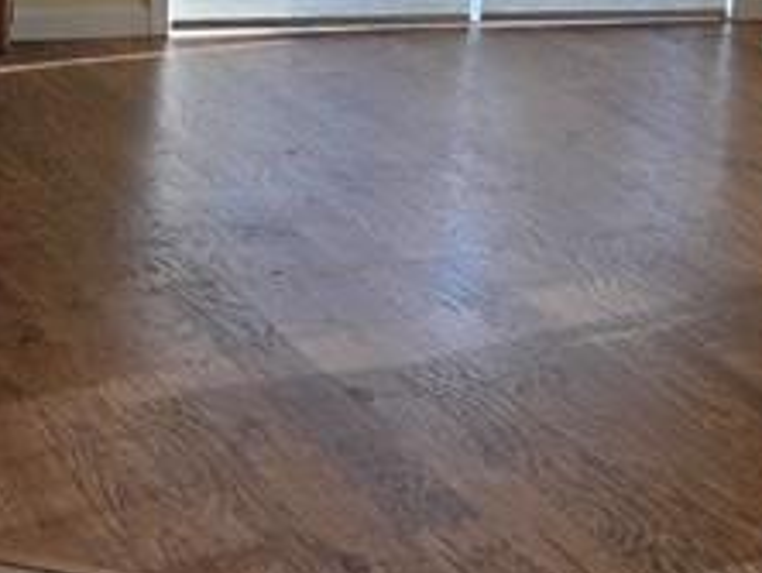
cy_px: 100
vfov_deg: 13.9
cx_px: 813
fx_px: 2336
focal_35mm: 106
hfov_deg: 17.9
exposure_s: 1/120
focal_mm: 6.3
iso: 50
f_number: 1.7
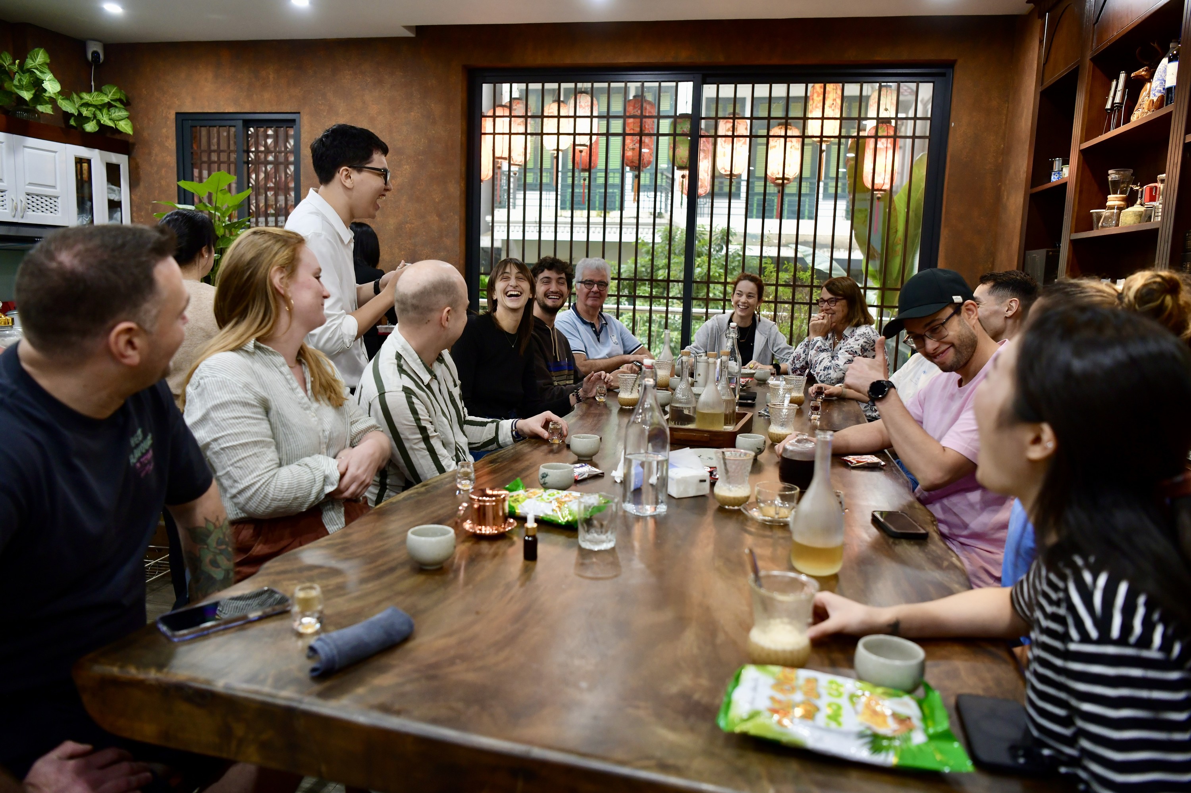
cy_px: 396
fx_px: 794
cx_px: 596
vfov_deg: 53.1
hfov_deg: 73.8
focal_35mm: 24
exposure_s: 1/200
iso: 1000
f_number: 2.8
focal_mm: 24
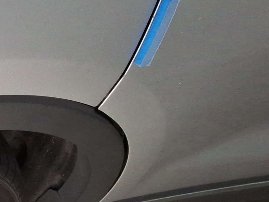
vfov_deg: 15.0
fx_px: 746
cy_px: 226
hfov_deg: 18.2
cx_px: -136
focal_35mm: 96
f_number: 1.9
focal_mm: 2.91
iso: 32
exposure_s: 1/319
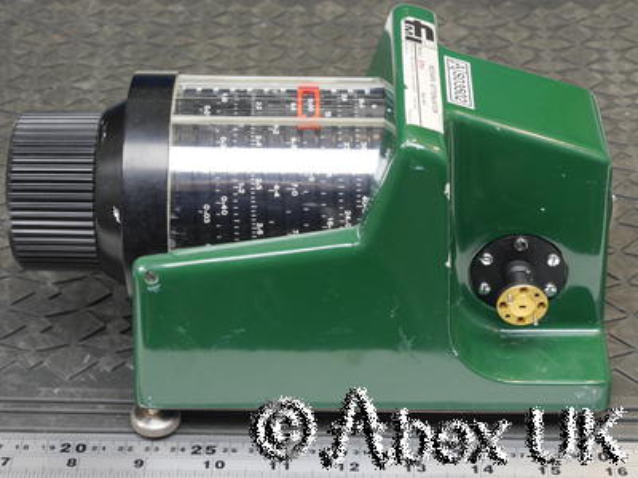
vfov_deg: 16.1
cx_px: 319
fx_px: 1696
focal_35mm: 92
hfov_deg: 21.3
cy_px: 239
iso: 400
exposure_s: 1/5
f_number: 11
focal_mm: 46
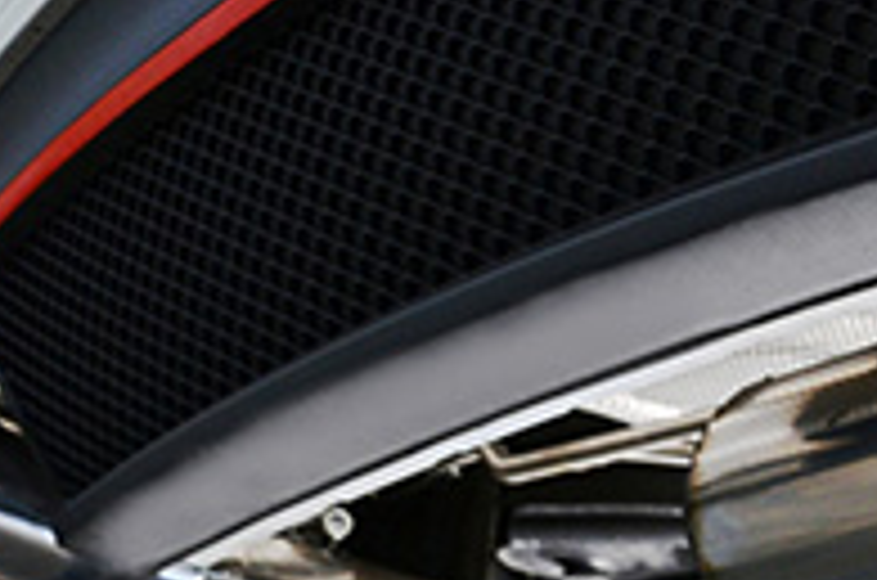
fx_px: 2697
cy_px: 312
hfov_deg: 17.3
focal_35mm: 111
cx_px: 1138
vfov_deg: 12.3
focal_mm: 24
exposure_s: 1/60
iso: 800
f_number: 5
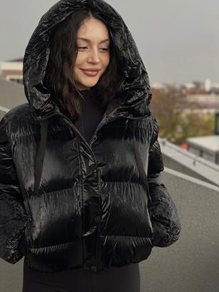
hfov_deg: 23.6
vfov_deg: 31.2
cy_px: 130
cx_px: 81
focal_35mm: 62
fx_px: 523
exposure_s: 1/60
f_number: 1.78
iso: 125
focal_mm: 6.86
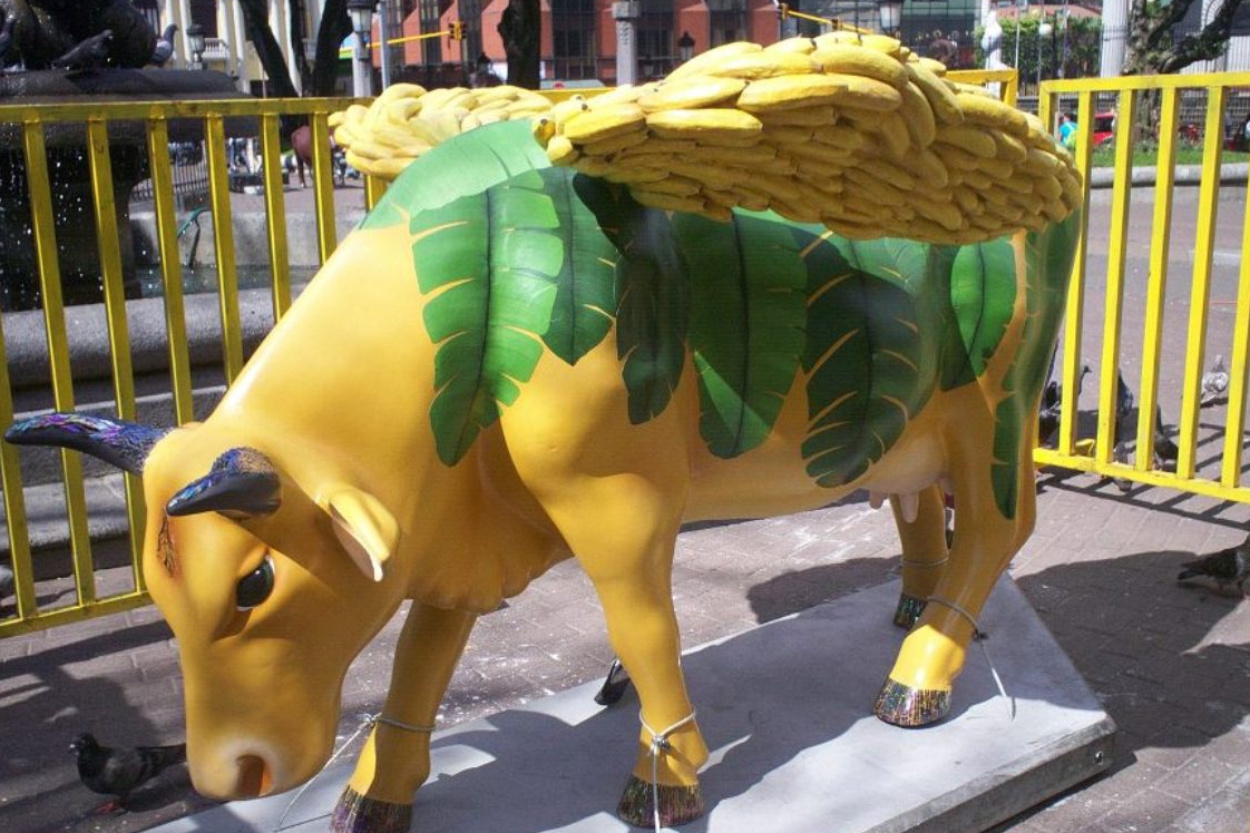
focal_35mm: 40
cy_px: 435
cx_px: 622
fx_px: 1389
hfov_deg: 48.5
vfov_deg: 33.4
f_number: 4.5
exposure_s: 1/432
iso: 100
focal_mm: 6
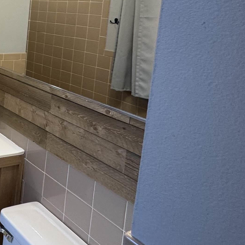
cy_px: 23
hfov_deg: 31.5
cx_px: -95
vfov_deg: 42.2
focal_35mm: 36
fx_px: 288
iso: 160
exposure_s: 1/120
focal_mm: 2.22
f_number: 2.2
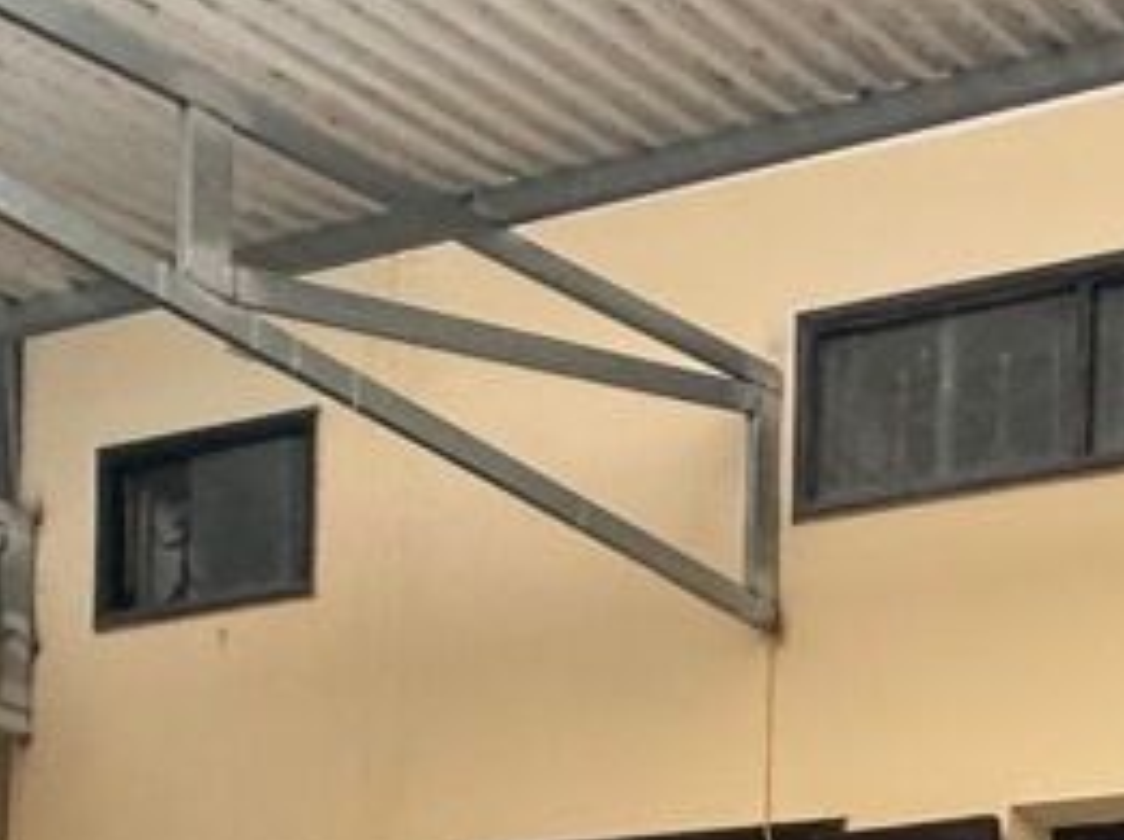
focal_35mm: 55
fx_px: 1783
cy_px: 1490
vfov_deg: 19.8
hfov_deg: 23.1
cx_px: 1921
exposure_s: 1/99
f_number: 2.2
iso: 250
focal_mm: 2.22
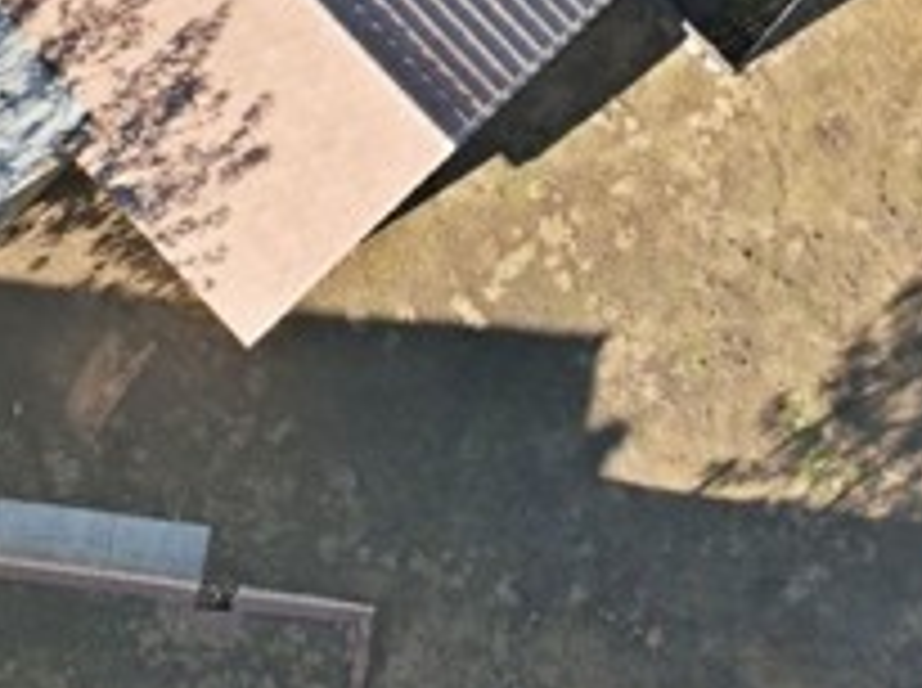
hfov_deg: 26.0
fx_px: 1994
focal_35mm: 75
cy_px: -200
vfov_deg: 18.3
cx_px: 562
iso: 130
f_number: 2.8
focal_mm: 12.3
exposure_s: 1/200
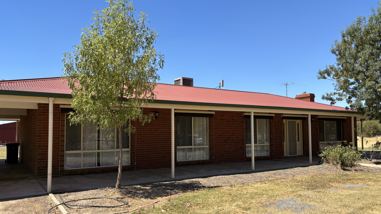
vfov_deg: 40.1
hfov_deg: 66.1
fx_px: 293
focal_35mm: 29
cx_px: 187
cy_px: 118
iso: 50
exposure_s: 1/2639
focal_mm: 5.96
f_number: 1.6
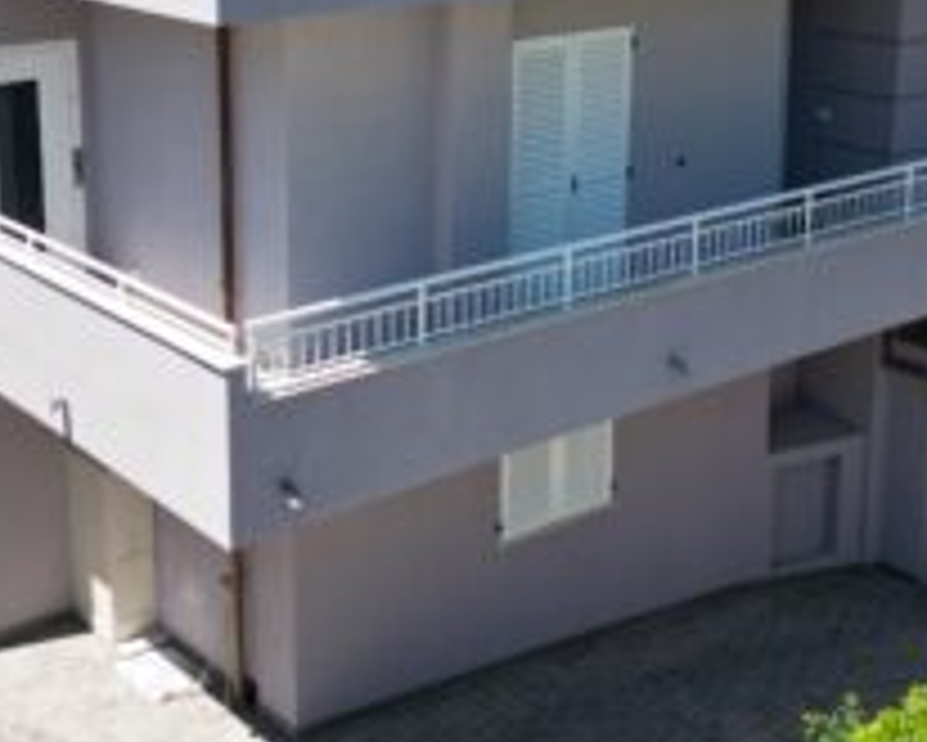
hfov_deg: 32.4
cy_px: 126
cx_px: 400
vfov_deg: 25.7
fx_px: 1592
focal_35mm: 58
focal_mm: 6.72
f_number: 1.7
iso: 150
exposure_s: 1/2500
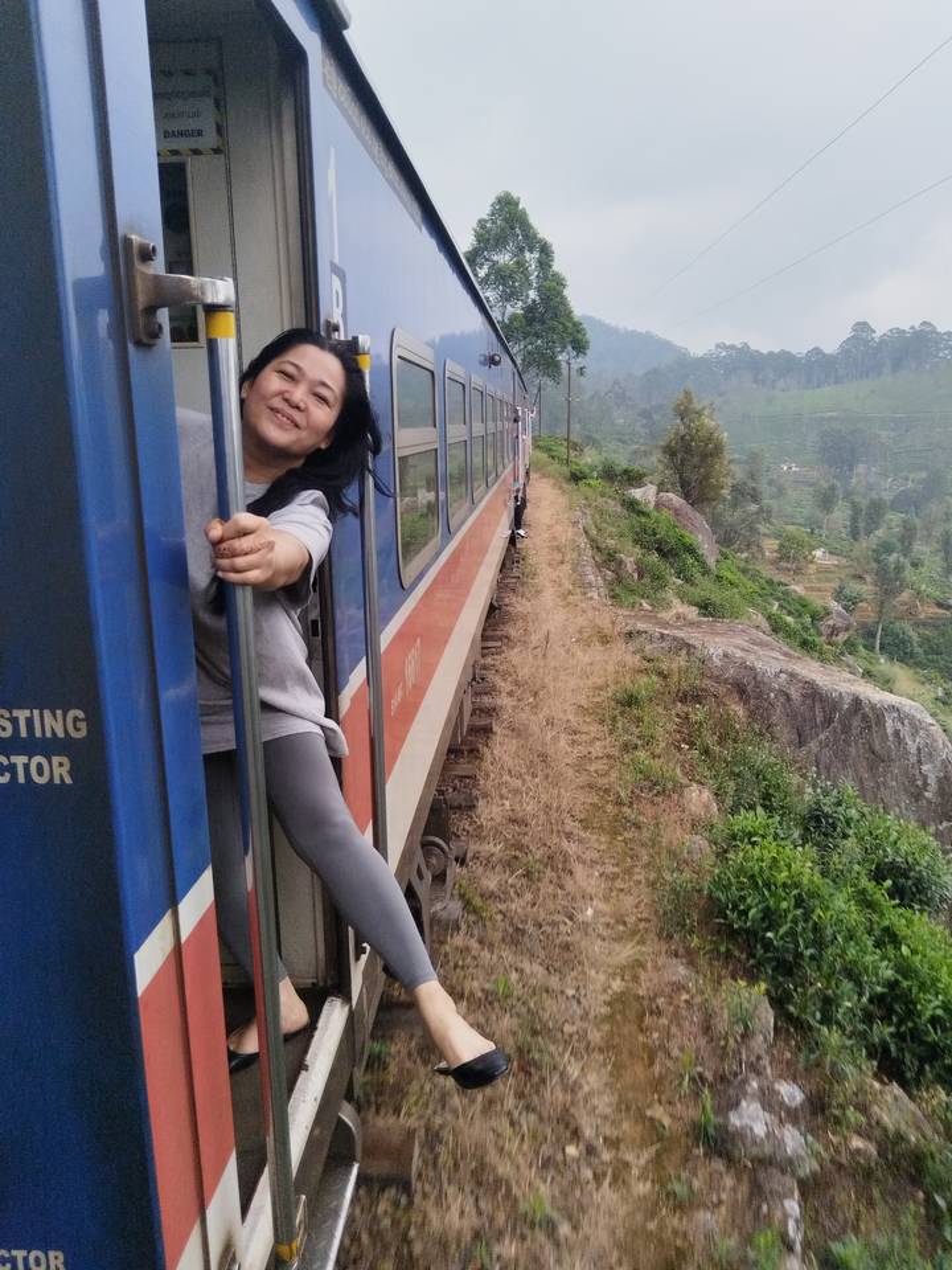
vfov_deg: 67.3
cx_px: 476
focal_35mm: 26
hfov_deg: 53.1
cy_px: 635
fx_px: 953
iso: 100
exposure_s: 1/226
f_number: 1.9
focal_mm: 4.95
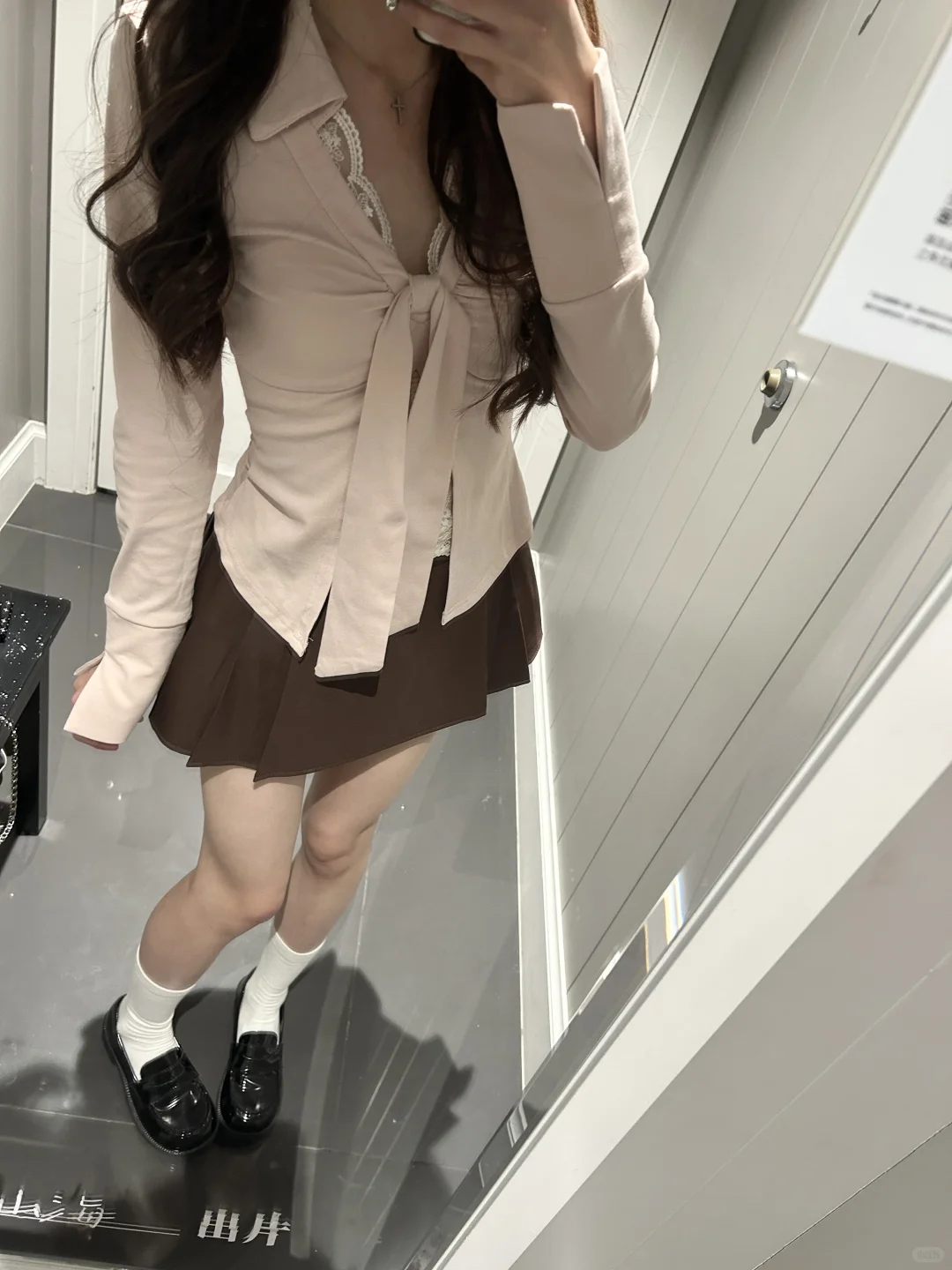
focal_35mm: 26
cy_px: 635
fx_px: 953
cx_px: 476
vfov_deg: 67.3
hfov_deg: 53.1
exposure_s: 1/50
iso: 200
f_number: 1.5
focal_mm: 5.7
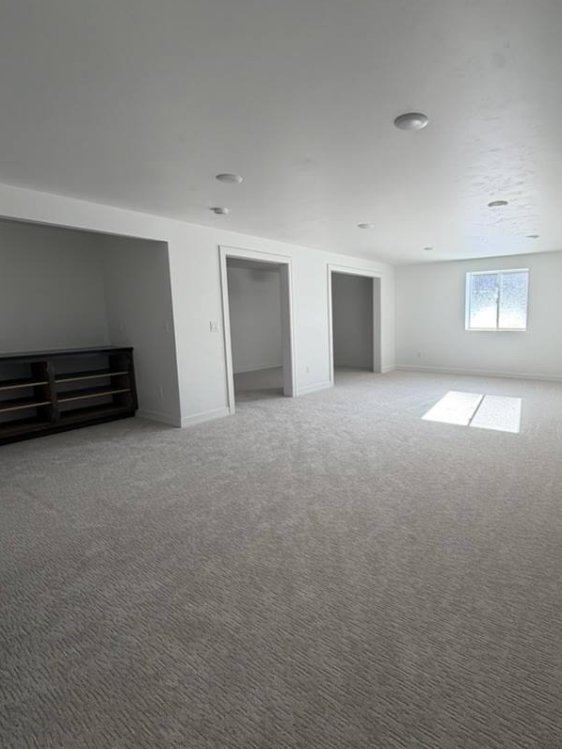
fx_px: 390
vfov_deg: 87.8
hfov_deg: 70.4
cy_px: 372
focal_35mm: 18
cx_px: 352
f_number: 2.2
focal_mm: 2.22
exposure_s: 1/121
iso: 80
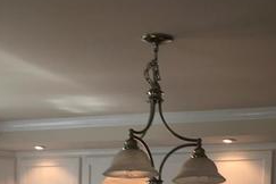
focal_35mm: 96
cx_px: 126
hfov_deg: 21.2
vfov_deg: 13.1
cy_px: 315
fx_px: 736
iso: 25
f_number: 2.2
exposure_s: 1/40
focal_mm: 4.15
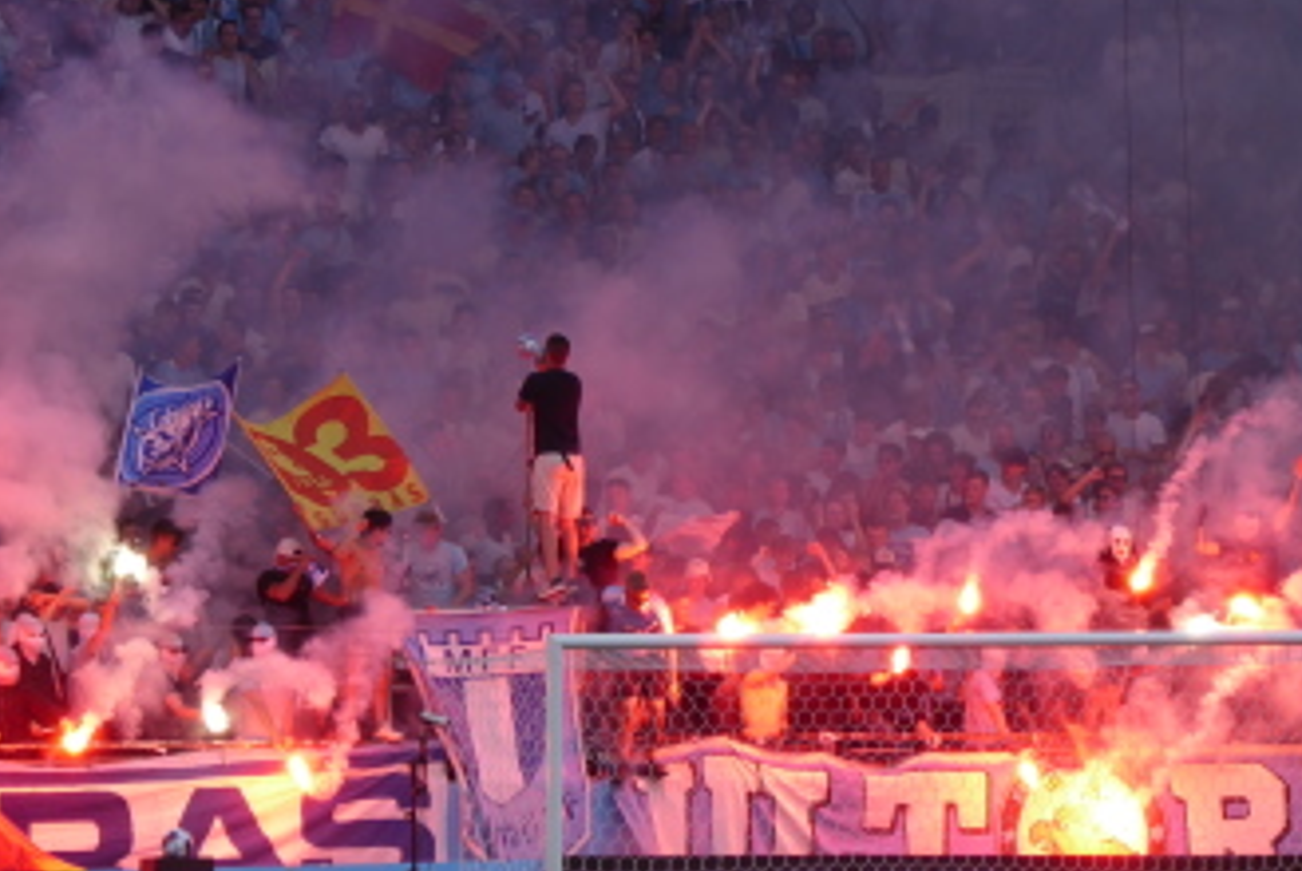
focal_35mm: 401
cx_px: 637
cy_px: 483
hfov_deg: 5.1
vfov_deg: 3.4
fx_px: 14515
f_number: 5.7
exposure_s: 1/80
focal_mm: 50.5
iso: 80
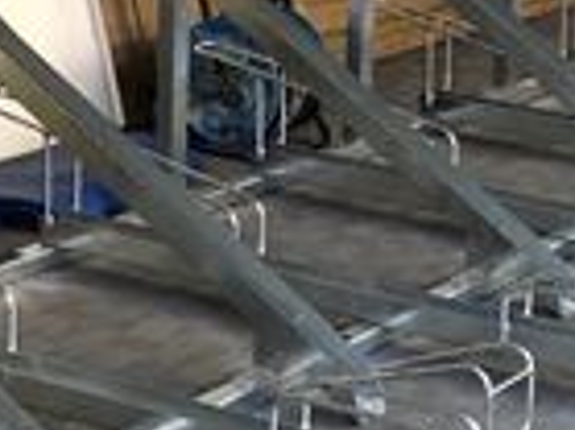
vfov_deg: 11.3
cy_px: -17
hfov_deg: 14.0
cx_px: 947
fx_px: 2141
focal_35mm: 129
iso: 40
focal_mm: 3.99
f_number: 1.8
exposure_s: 1/30
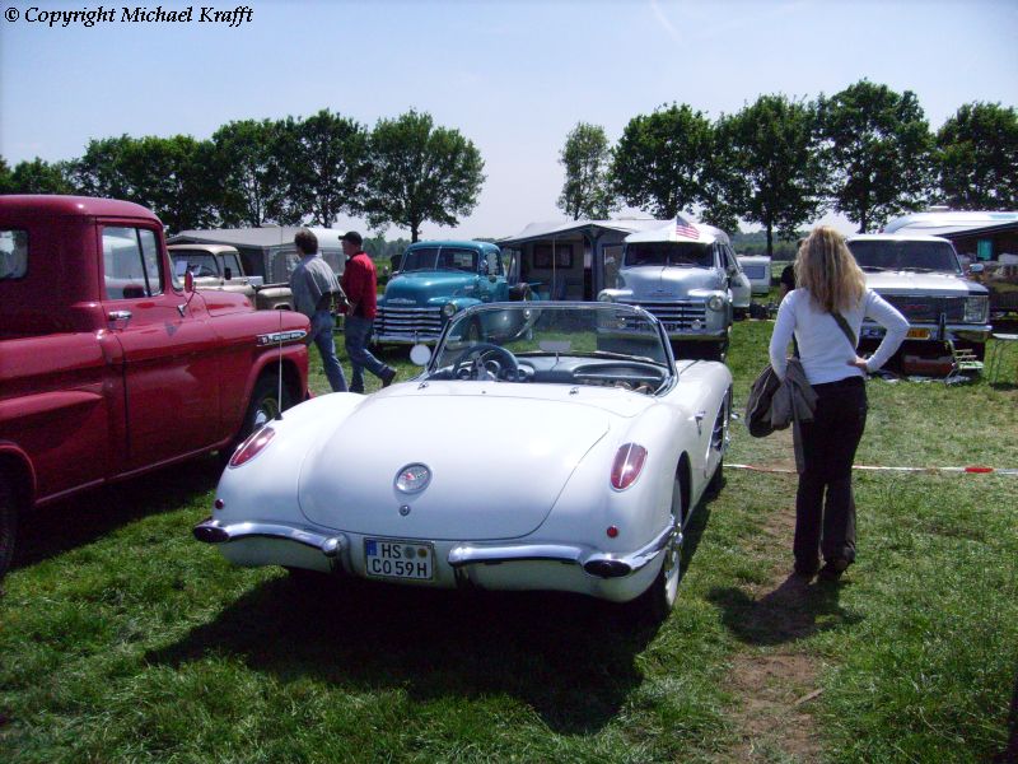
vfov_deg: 40.7
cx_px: 509
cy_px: 382
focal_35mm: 35
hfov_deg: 52.6
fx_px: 1029
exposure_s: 1/1500
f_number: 7.1
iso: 200
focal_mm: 5.8
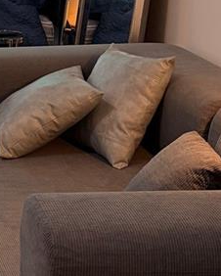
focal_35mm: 108
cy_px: 68
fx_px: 882
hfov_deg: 13.5
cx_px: -104
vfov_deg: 17.7
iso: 160
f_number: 1.6
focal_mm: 5.96
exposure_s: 1/60
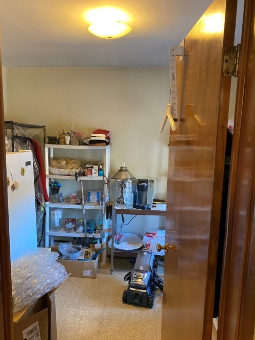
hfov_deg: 46.7
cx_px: 112
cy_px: 191
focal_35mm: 30
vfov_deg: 59.8
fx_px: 295
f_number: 1.8
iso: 500
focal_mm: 4.25
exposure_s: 1/60
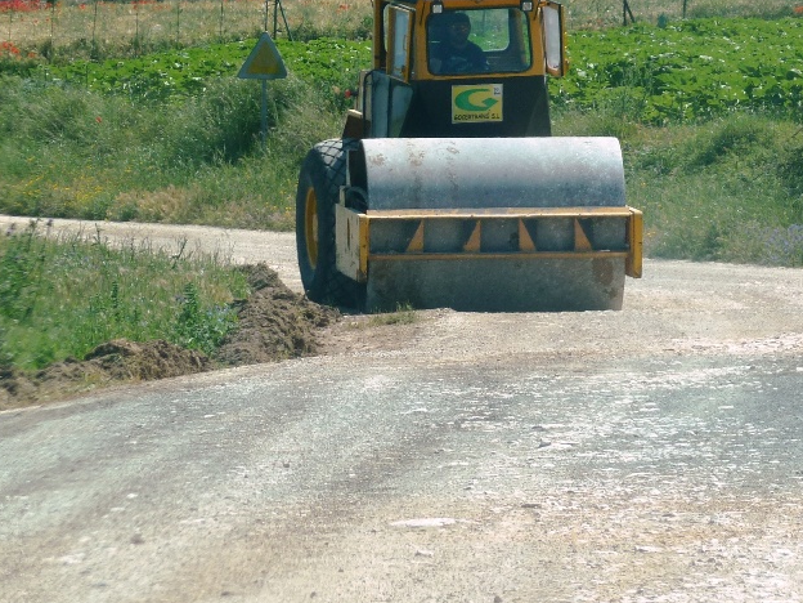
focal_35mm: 492
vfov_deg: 3.0
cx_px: 497
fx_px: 11413
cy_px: 215
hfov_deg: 4.0
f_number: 4.9
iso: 80
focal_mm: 49.2
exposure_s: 1/320
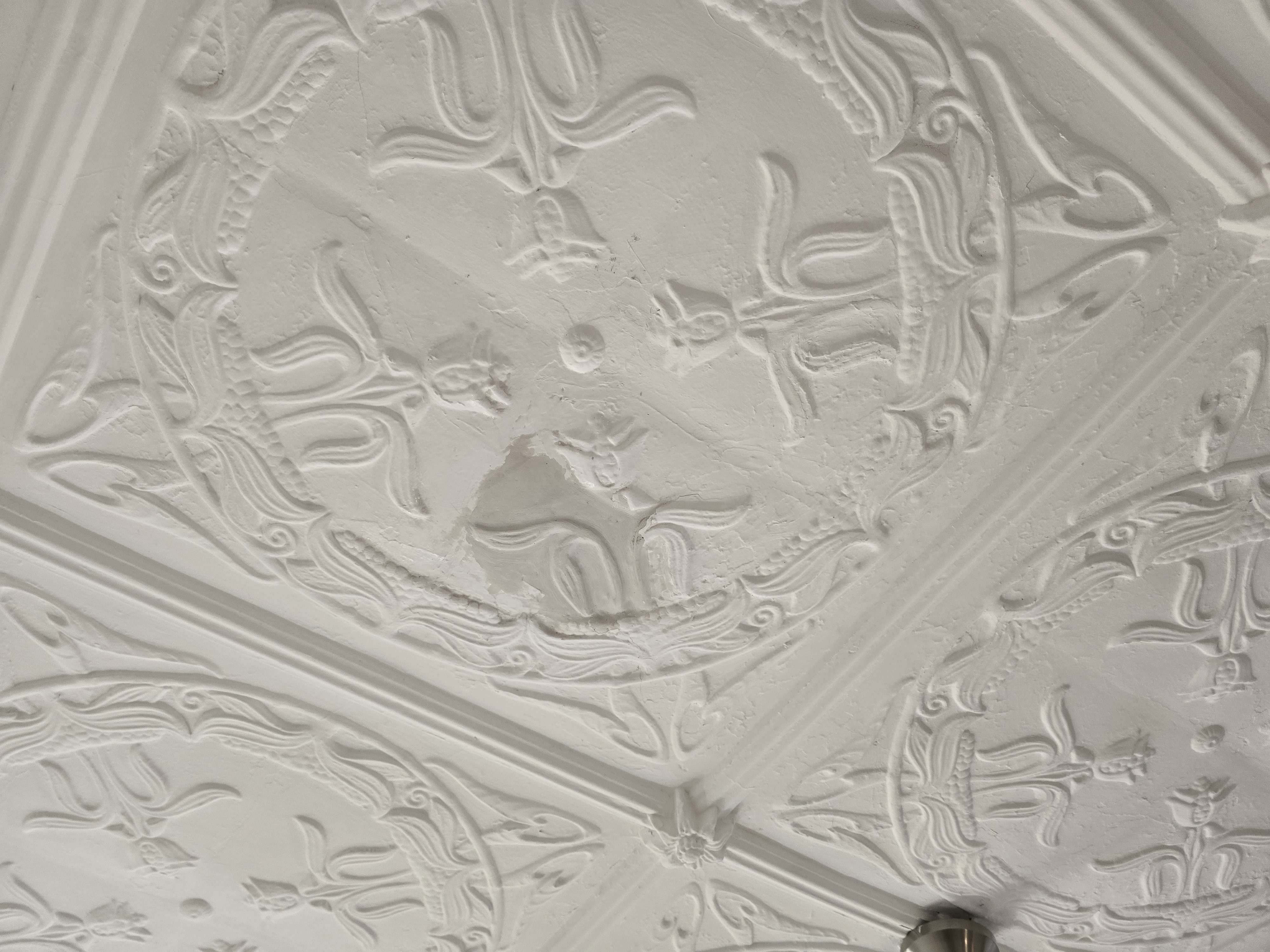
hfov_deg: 73.9
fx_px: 844
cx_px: 635
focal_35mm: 23
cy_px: 476
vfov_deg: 58.9
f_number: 1.7
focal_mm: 6.3
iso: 160
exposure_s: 1/100
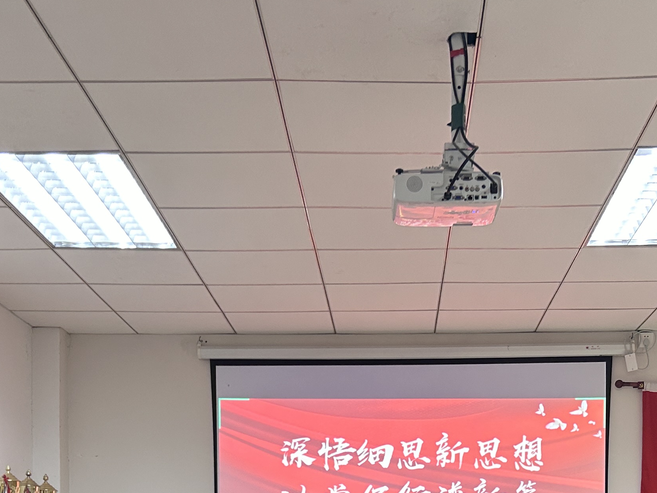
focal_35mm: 63
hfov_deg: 30.7
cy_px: 593
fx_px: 1196
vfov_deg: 21.6
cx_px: 383
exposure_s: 1/50
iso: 80
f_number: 1.5
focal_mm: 5.7
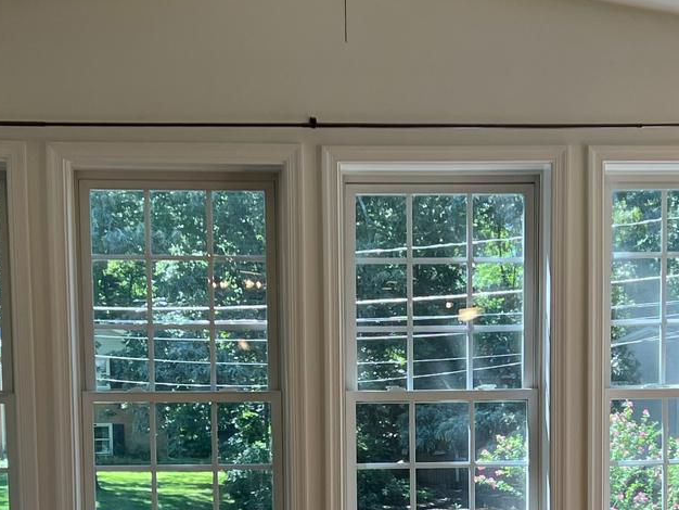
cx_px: 384
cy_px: 553
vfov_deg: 16.9
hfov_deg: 23.0
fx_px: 1668
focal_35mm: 85
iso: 50
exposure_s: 1/170
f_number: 1.5
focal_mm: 5.7
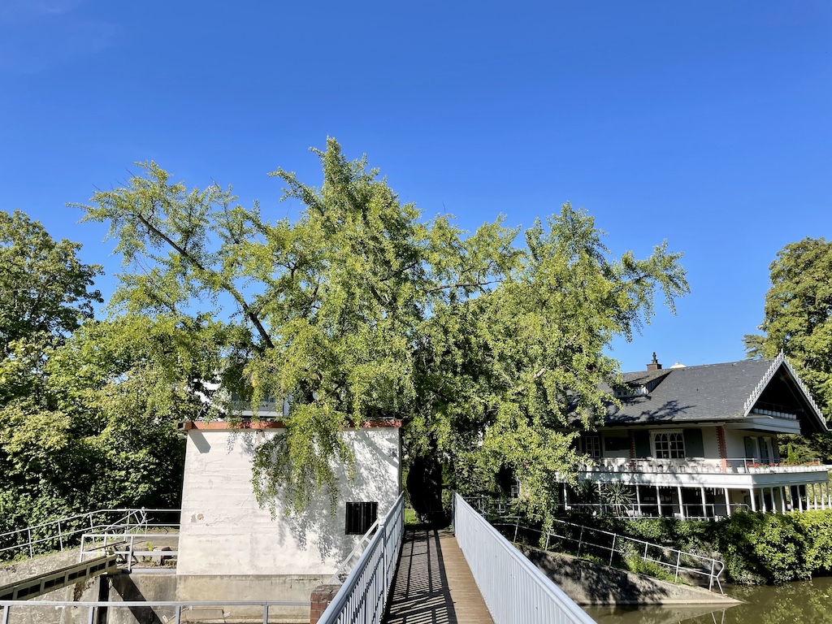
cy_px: 312
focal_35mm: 26
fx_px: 625
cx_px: 416
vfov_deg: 53.1
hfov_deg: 67.3
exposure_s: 1/2304
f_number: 1.6
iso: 32
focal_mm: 4.2
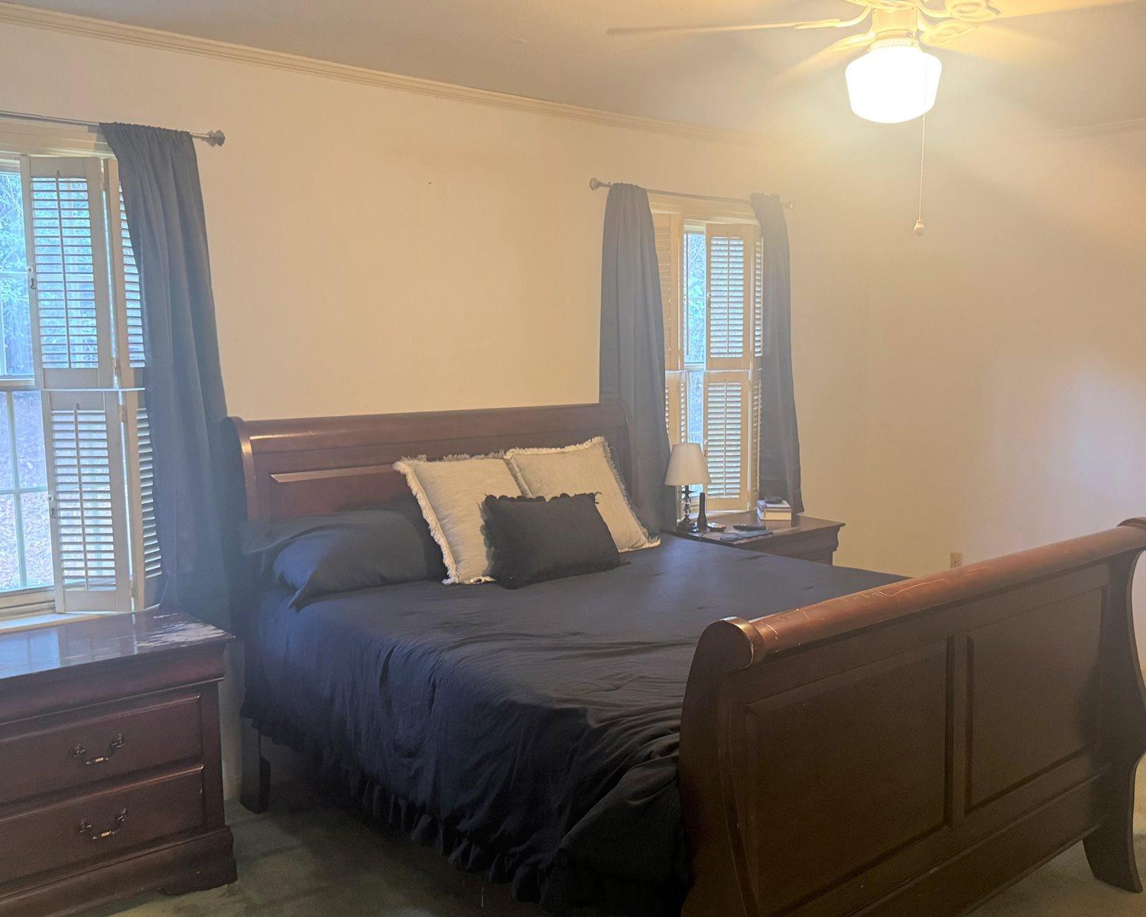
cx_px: 668
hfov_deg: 55.4
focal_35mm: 32
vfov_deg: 45.8
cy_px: 470
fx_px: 1085
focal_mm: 6.76
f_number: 1.78
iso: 320
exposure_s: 1/60
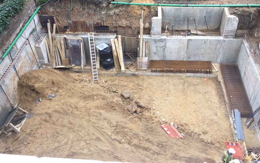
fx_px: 248
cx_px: 136
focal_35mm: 35
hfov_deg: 55.3
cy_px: 57
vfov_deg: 36.0
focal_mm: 4.15
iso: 32
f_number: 2.2
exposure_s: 1/50
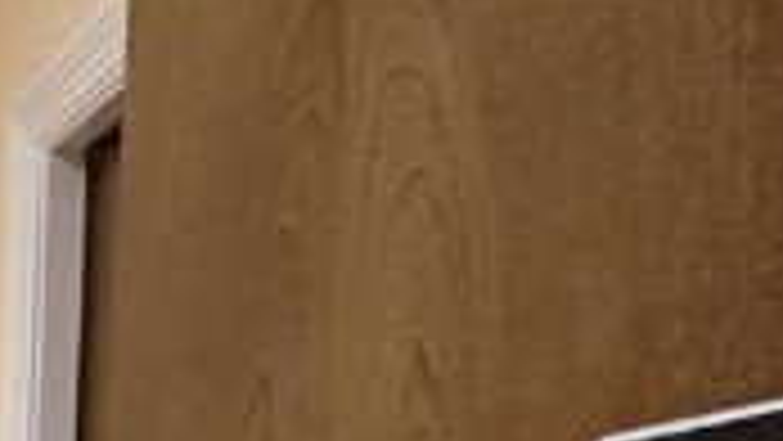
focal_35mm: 90
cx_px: -1161
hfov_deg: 14.3
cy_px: 846
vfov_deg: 12.1
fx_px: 1869
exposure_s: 1/120
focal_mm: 2.22
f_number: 2.2
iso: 250
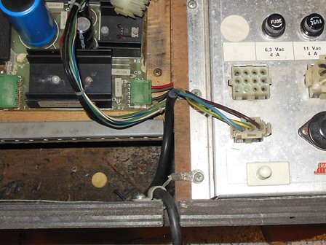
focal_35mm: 25
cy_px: 122
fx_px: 235
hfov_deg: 69.4
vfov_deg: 54.9
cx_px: 163
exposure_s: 1/25
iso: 125
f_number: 3.2
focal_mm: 4.5
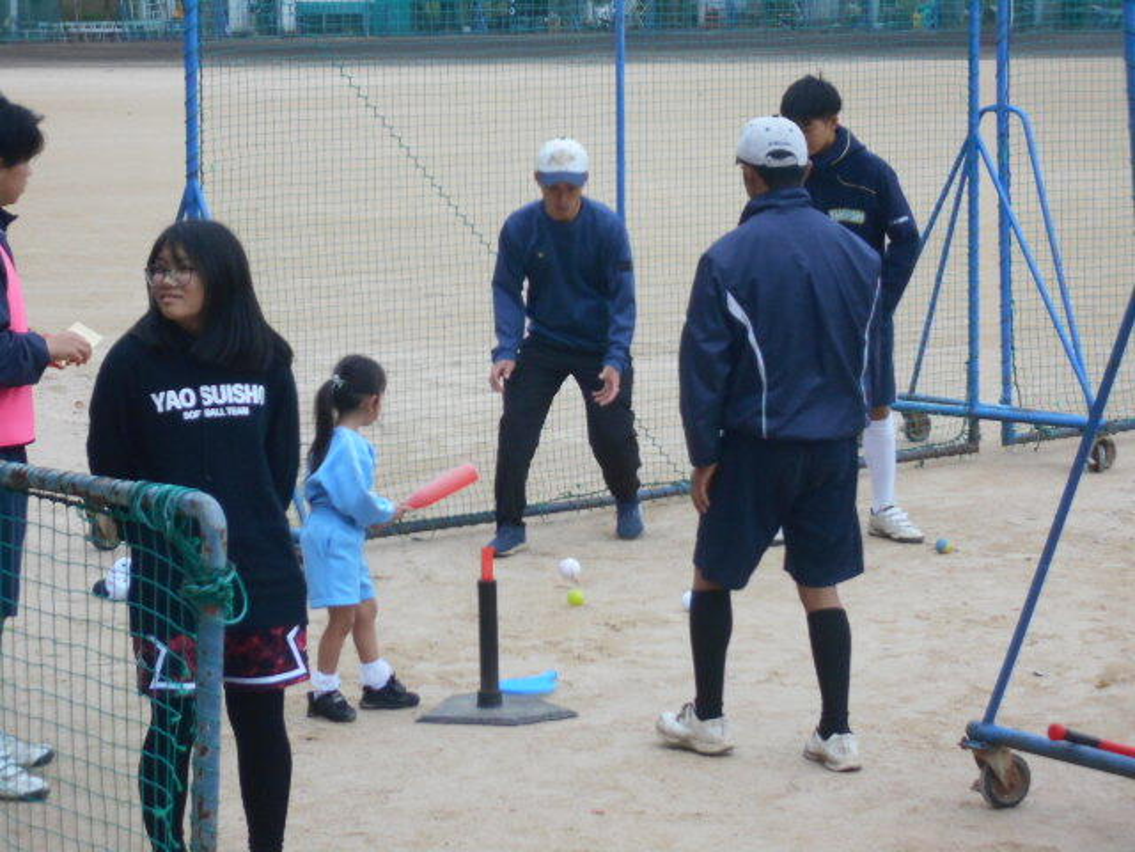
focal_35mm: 113
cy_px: 426
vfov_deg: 13.1
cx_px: 568
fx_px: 3705
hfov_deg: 17.4
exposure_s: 1/250
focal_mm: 20.1
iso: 280
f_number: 6
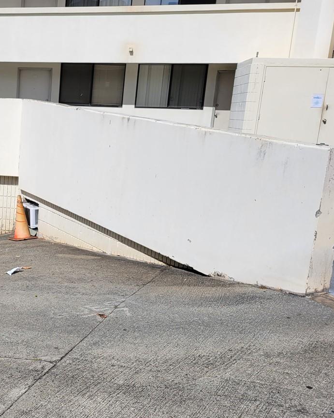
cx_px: -43
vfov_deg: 39.4
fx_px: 581
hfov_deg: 28.8
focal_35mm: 47
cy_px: 242
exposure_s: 1/7042
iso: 40
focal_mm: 5.4
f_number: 1.8
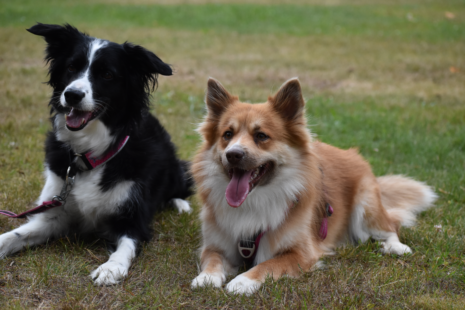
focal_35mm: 129
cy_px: 155
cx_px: 232
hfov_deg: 15.9
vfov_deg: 10.6
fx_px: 1666
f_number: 4.8
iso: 1100
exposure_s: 1/500
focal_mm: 86
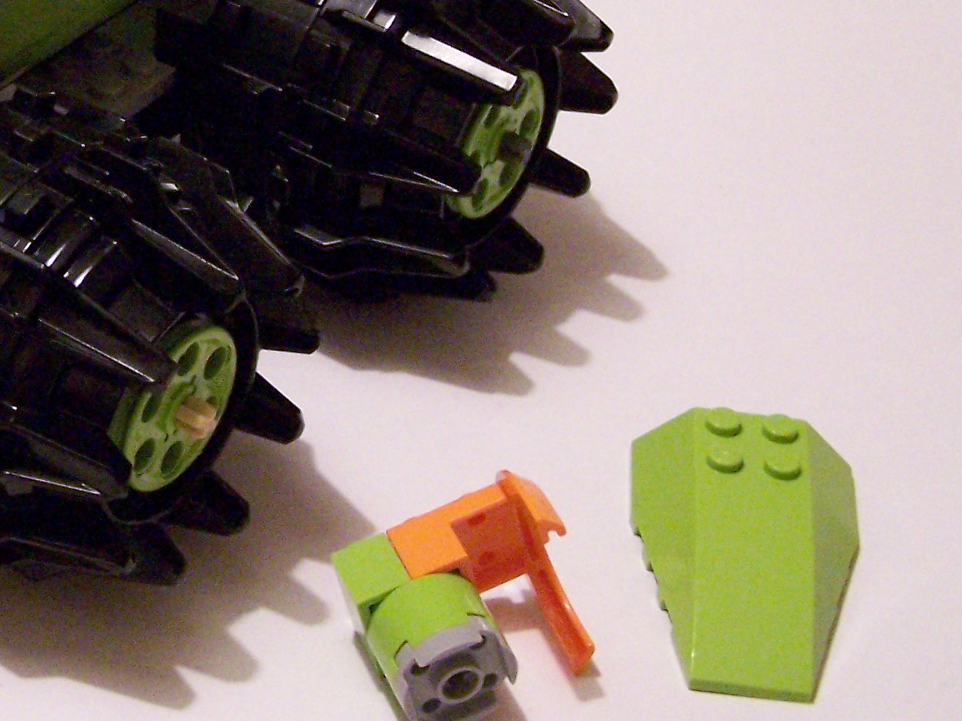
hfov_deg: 19.8
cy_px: 114
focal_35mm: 96
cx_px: 6
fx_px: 2667
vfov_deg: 15.3
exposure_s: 1/15
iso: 400
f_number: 2.9
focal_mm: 7.1
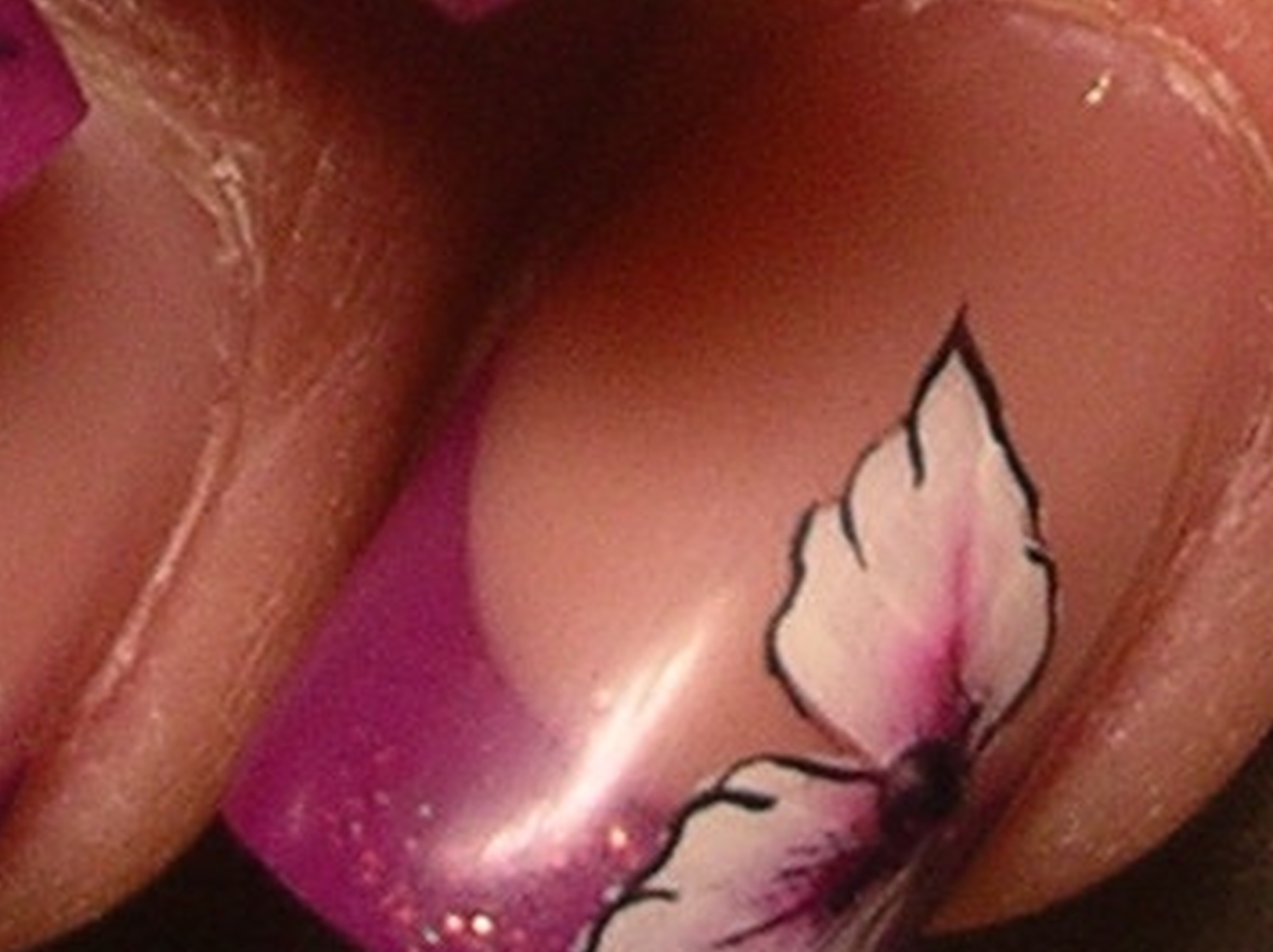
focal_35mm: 272
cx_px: 678
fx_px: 9993
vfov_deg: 5.3
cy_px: -1460
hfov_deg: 7.3
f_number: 2.8
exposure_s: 1/30
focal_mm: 7.8
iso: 80
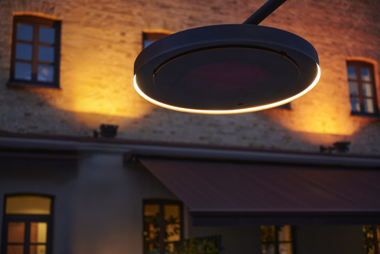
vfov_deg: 25.5
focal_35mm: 53
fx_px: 559
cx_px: 187
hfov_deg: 37.5
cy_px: 127
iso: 100
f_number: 2.8
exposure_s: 1/13
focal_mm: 52
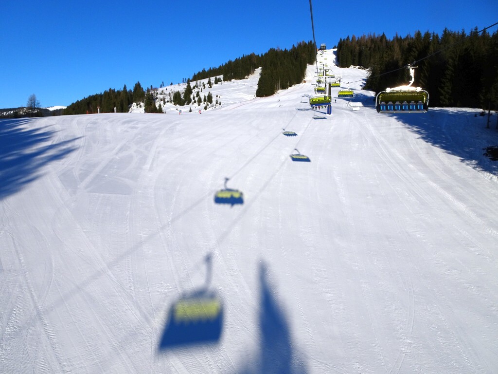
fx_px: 345
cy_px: 187
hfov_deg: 71.6
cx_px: 249
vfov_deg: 56.8
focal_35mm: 24
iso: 80
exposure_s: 1/1600
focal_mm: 4.1
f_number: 3.5
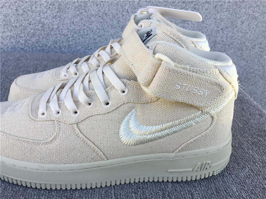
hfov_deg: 58.4
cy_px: 100
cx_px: 133
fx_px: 238
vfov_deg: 45.4
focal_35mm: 31
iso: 25
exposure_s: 1/302
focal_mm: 3.3
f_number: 2.4
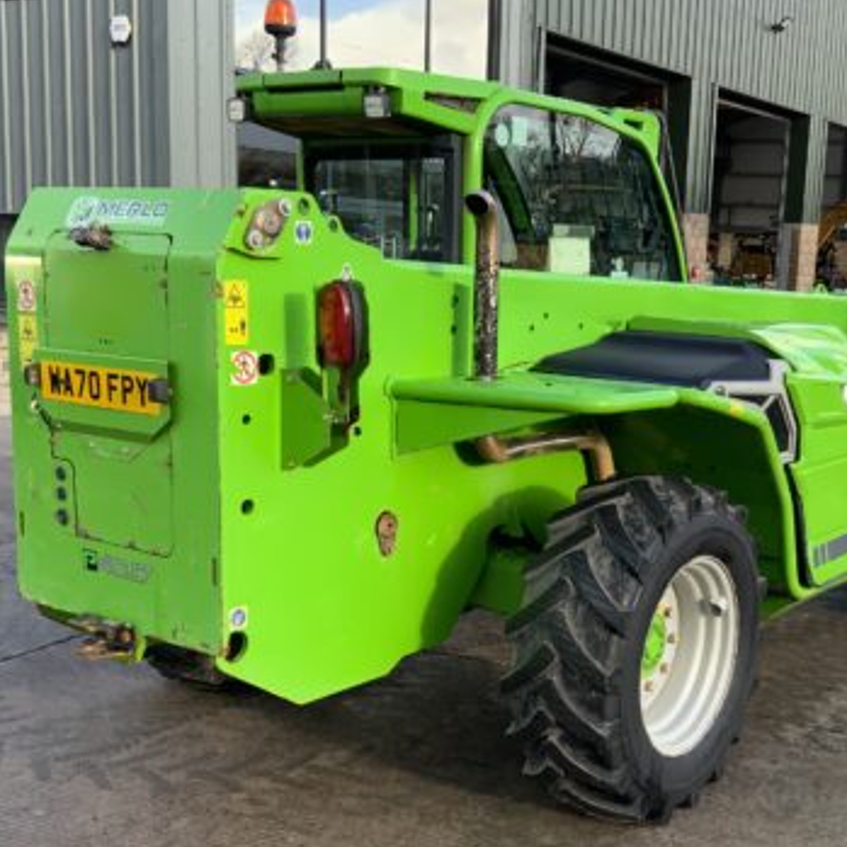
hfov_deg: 35.6
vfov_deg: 36.0
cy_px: 485
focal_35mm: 47
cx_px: 575
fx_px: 1301
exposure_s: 1/227
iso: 16
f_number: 1.8
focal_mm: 3
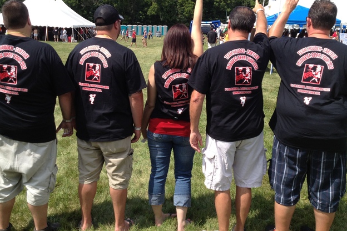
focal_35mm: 42
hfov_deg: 46.4
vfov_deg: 31.8
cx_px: 169
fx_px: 405
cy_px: 95
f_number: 2.4
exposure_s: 1/1381
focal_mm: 4.28
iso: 50
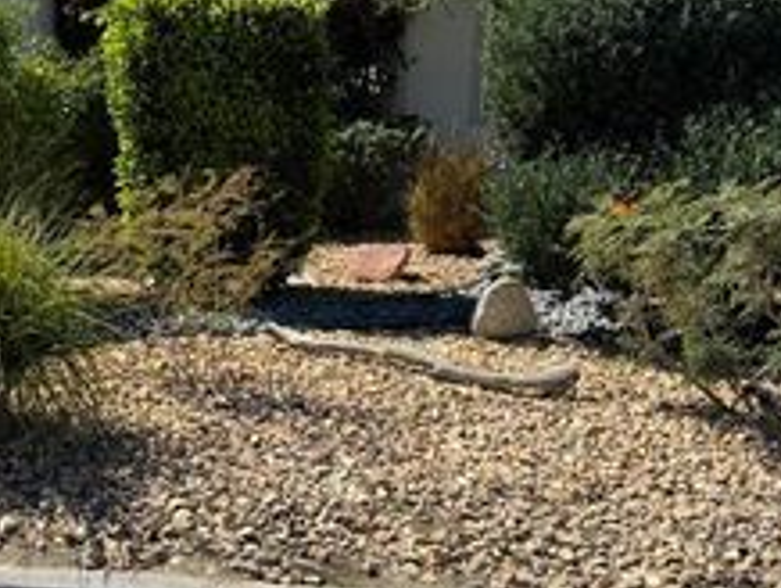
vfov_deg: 26.5
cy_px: 199
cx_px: 57
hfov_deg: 32.9
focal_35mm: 55
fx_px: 1242
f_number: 1.78
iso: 80
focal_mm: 6.76
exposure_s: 1/4310
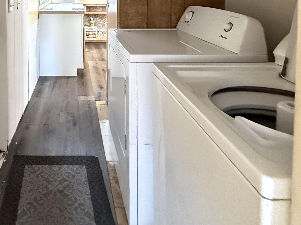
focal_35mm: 29
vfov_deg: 41.4
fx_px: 252
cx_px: 57
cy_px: -4
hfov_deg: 56.8
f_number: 2.2
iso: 1250
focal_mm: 2.22
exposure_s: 1/60
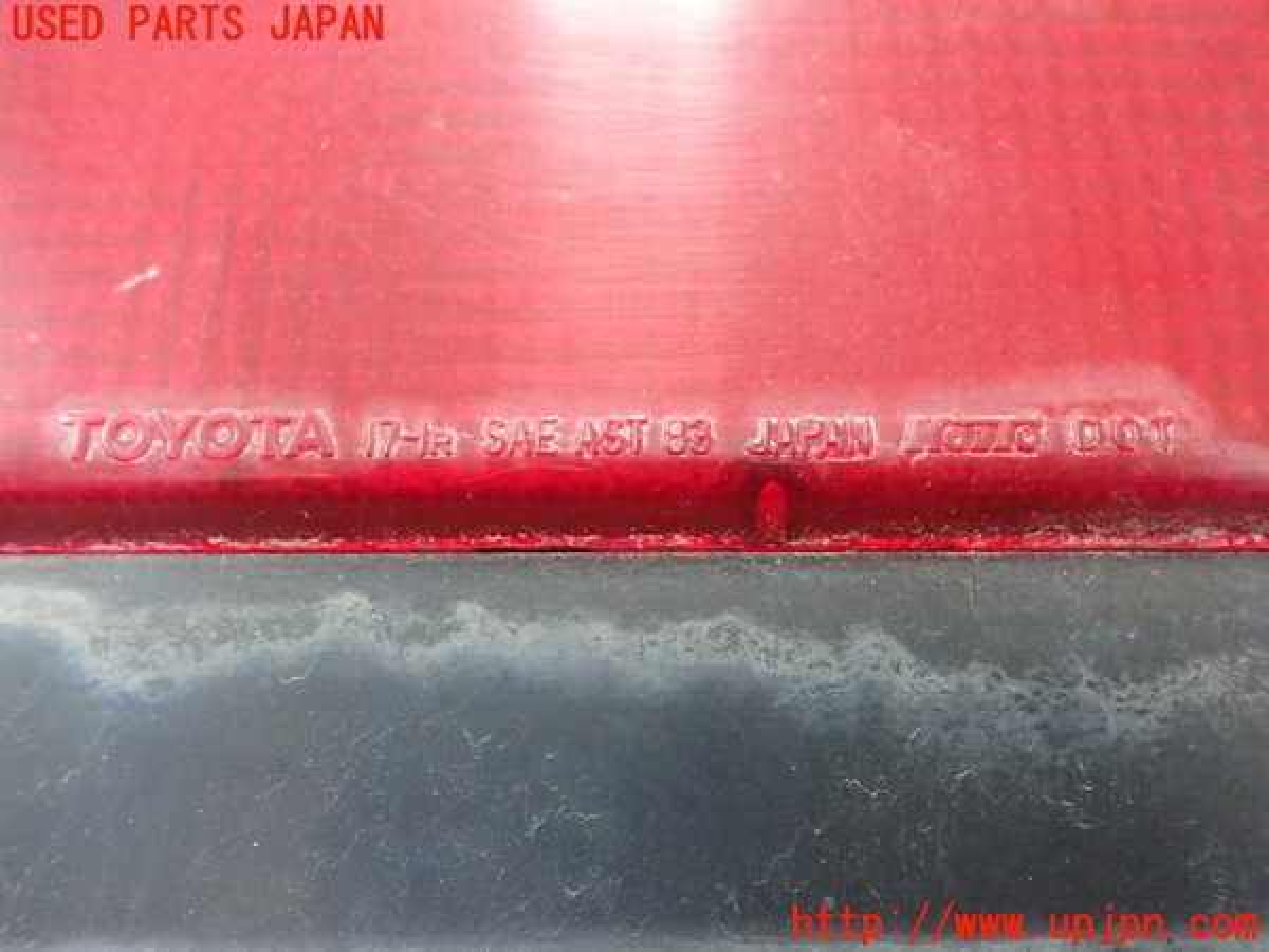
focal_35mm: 30
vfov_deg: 46.8
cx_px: 634
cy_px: 476
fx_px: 1100
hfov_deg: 60.0
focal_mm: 5.5
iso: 800
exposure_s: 1/125
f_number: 2.3
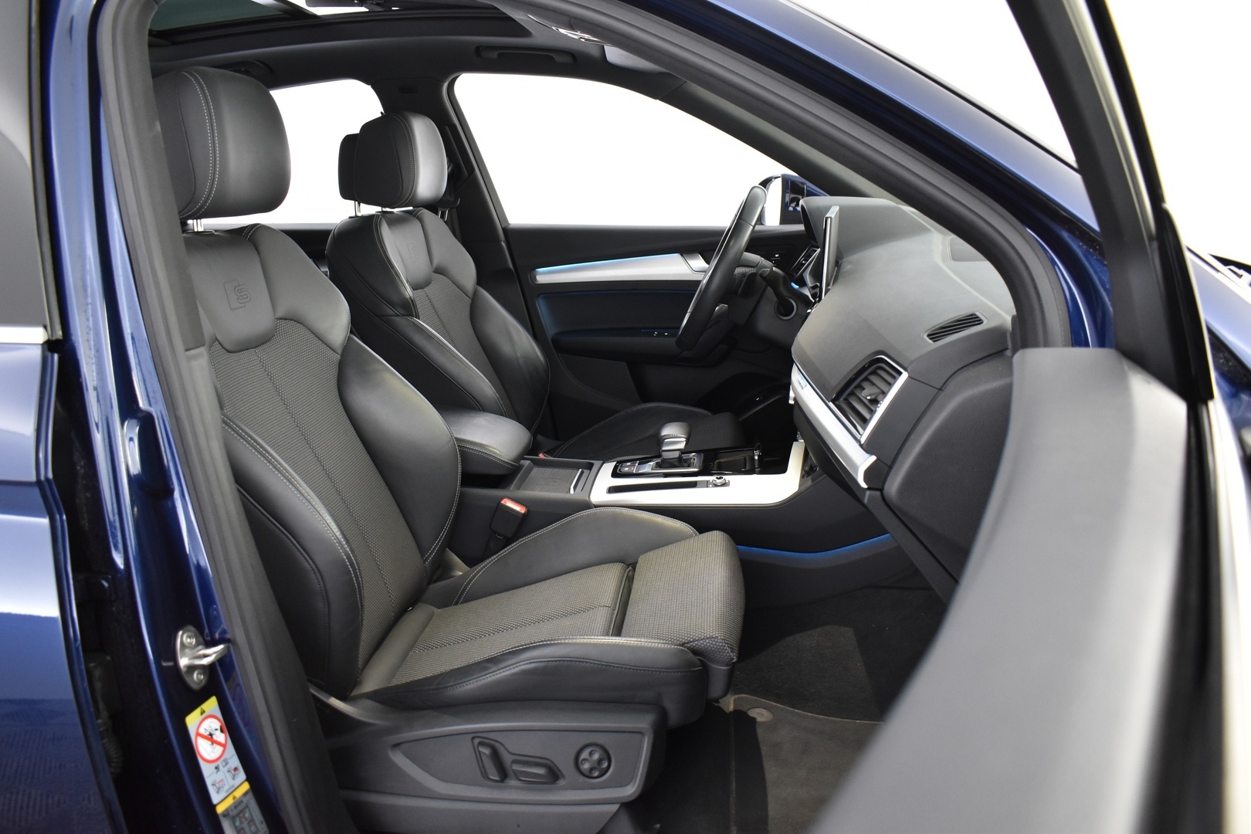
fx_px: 938
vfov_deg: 47.9
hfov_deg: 67.4
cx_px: 626
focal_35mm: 27
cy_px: 417
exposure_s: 1/8
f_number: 5
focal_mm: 18
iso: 1250
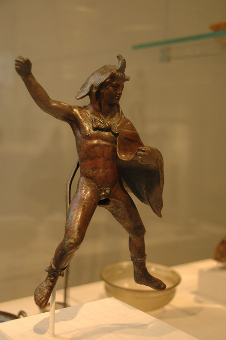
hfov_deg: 25.7
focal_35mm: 52
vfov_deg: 37.9
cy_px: 170
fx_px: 495
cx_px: 113
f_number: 4.2
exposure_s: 1/50
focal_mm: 35
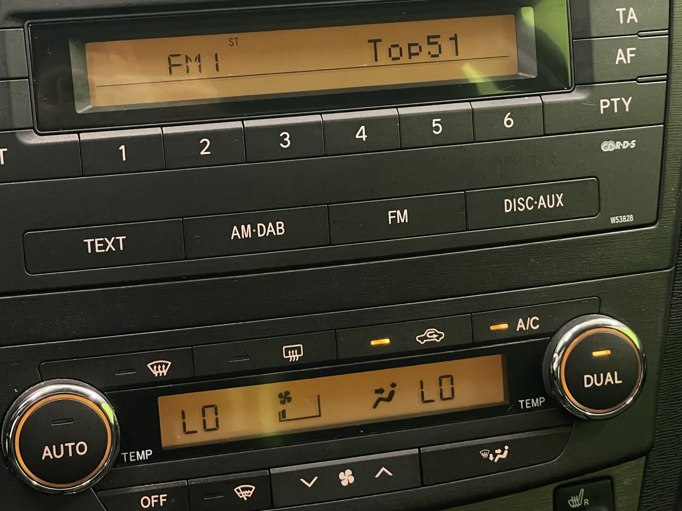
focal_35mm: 79
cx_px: 362
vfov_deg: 18.7
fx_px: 1556
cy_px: 253
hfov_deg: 24.7
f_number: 2
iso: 400
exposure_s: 1/50
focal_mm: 6
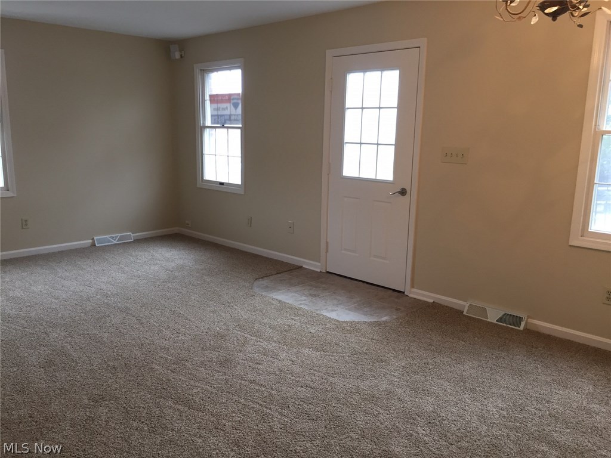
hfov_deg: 61.7
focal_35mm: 29
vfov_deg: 48.2
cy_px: 229
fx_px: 512
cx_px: 306
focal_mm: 4.15
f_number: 2.2
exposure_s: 1/30
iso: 64
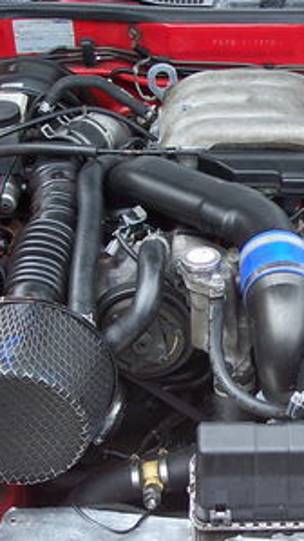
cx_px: 302
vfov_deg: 23.4
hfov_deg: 13.1
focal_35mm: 91
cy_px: 286
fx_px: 1305
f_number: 3.4
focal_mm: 8
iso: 100
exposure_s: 1/90
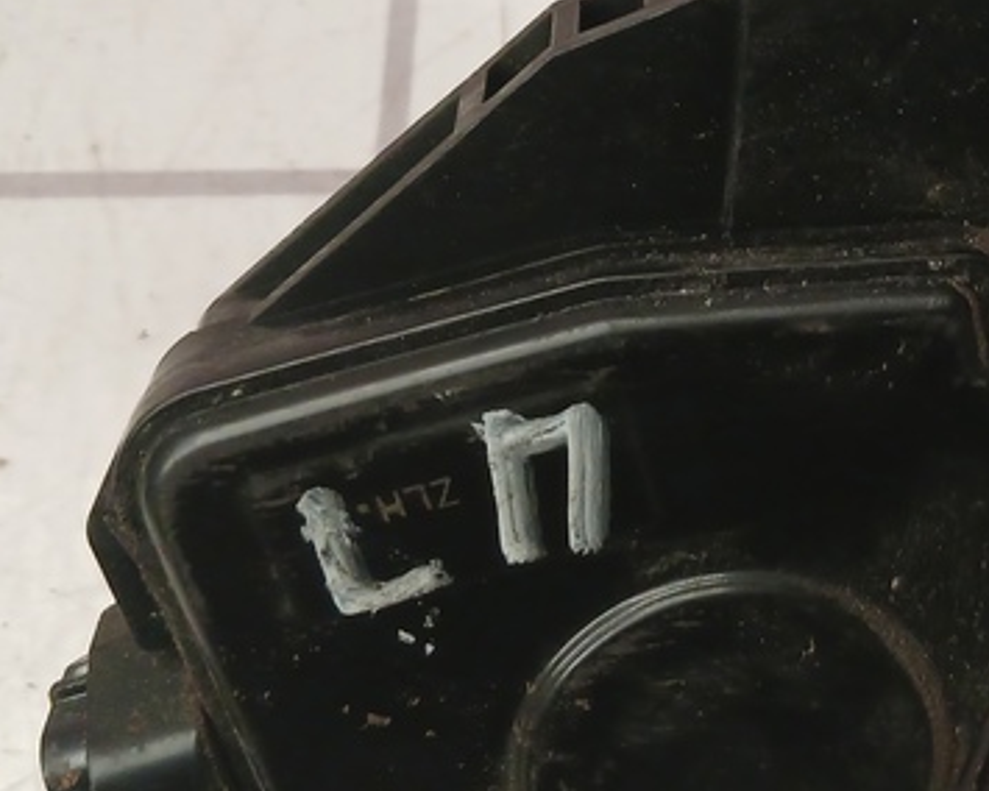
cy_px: 279
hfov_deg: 23.6
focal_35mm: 76
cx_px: 1067
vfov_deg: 20.1
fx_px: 2225
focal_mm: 4
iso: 200
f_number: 1.8
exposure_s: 1/50
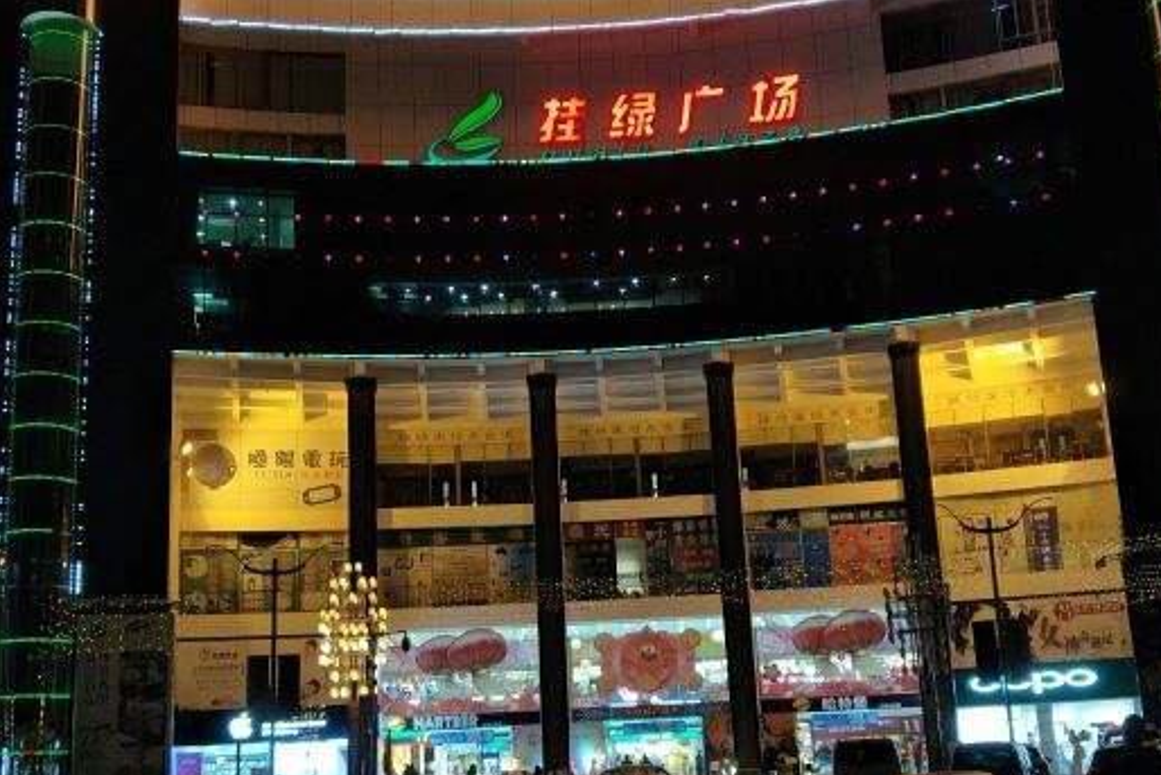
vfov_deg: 38.8
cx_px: 591
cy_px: 463
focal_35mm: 34
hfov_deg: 55.8
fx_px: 1097
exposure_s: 1/33
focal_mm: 4.1
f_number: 1.7
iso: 246
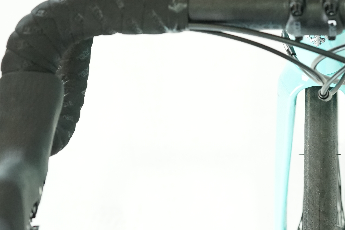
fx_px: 968
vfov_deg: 13.6
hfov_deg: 19.8
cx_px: 318
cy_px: 129
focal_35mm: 101
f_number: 5
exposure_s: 1/200
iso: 2500
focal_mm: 43
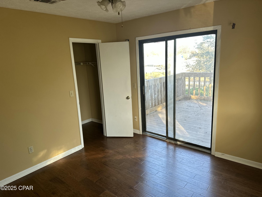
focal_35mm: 24
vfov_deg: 56.8
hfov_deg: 71.6
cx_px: 131
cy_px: 98
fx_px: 182
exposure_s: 1/121
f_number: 1.78
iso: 64
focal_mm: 6.86
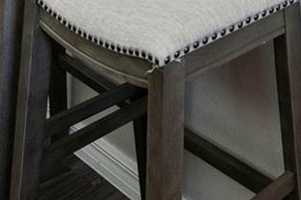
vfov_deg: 14.0
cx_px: 402
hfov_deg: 24.2
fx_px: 602
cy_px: -261
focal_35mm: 72
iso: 640
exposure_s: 1
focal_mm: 14
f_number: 5.6
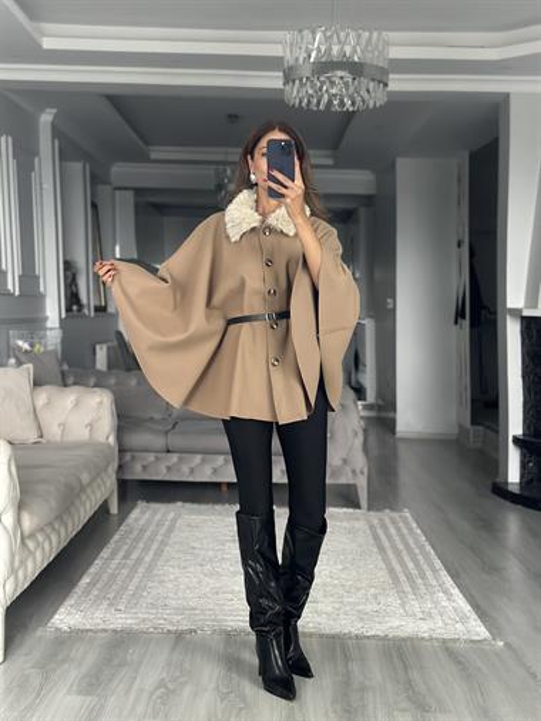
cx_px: 270
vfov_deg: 39.6
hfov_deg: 30.3
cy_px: 360
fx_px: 999
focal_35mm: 48
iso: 500
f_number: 1.78
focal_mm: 6.86
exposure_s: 1/40
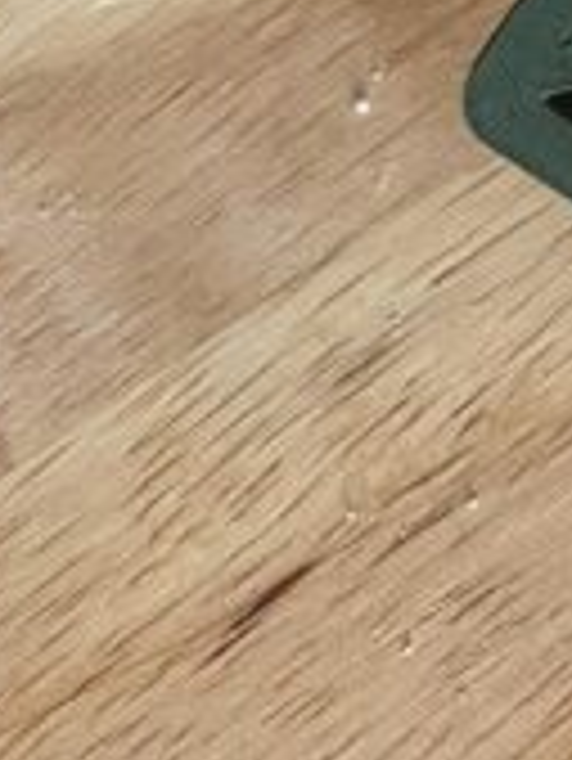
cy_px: -962
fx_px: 2707
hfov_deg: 11.1
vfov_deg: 12.9
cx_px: 1072
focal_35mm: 123
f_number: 1.5
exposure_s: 1/64
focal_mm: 5.7
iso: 125
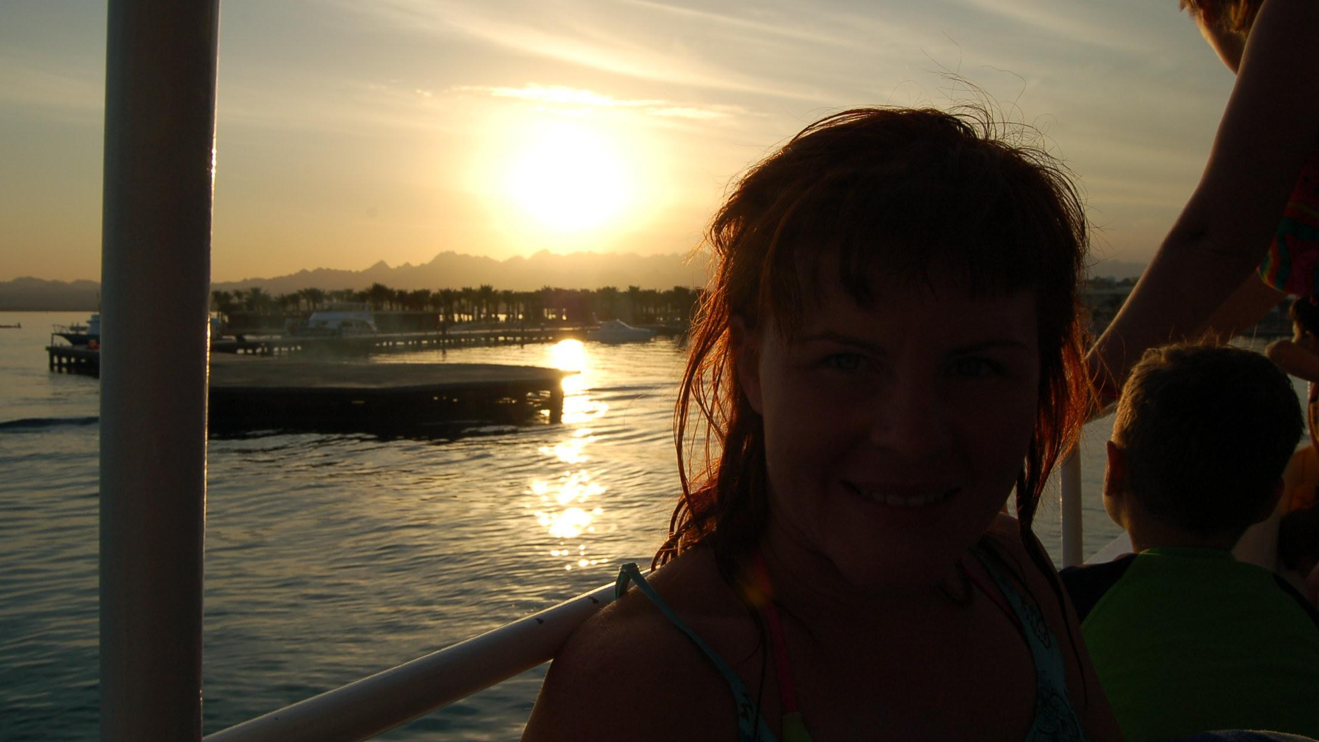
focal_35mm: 35
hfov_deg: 56.6
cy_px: 350
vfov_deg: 33.7
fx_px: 1224
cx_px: 657
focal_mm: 22
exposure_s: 1/500
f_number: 11
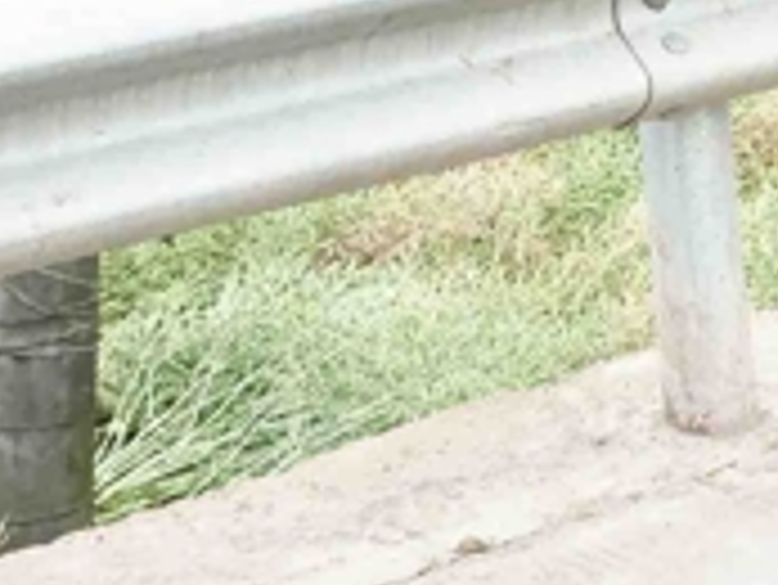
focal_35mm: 134
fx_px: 3014
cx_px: 1659
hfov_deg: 12.5
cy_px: -459
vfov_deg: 10.4
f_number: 2.2
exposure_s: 1/964
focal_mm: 4.15
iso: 32
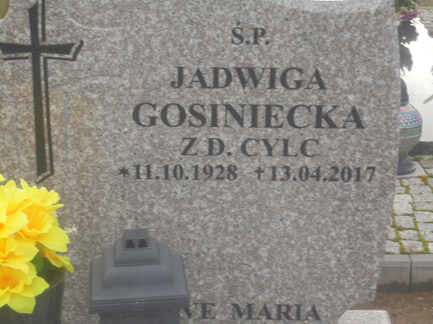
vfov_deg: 17.8
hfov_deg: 23.6
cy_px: 162
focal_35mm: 83
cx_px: 216
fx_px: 1038
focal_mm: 14.9
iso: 100
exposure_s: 1/125
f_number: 6.7
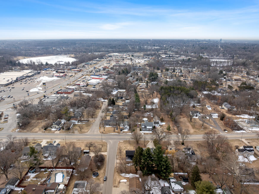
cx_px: 130
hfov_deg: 71.6
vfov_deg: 56.8
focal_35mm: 24
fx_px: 179
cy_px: 97
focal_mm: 12.29
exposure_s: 1/200
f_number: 8
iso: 110
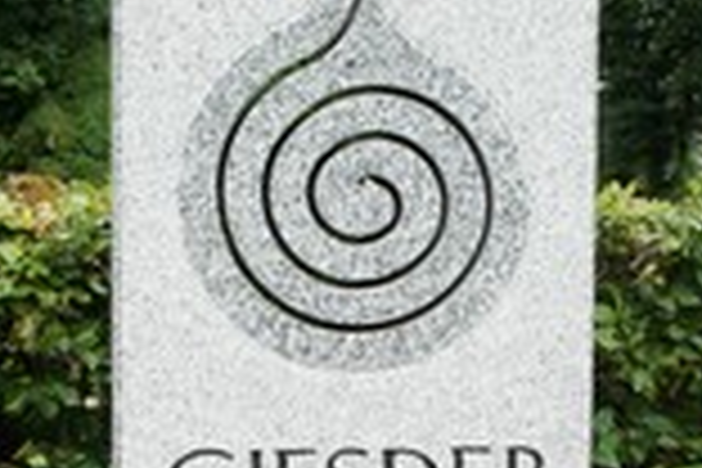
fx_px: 2154
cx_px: 364
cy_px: 396
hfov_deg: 18.5
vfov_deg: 12.3
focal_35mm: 110
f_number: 6.3
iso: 500
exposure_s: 1/250
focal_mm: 25
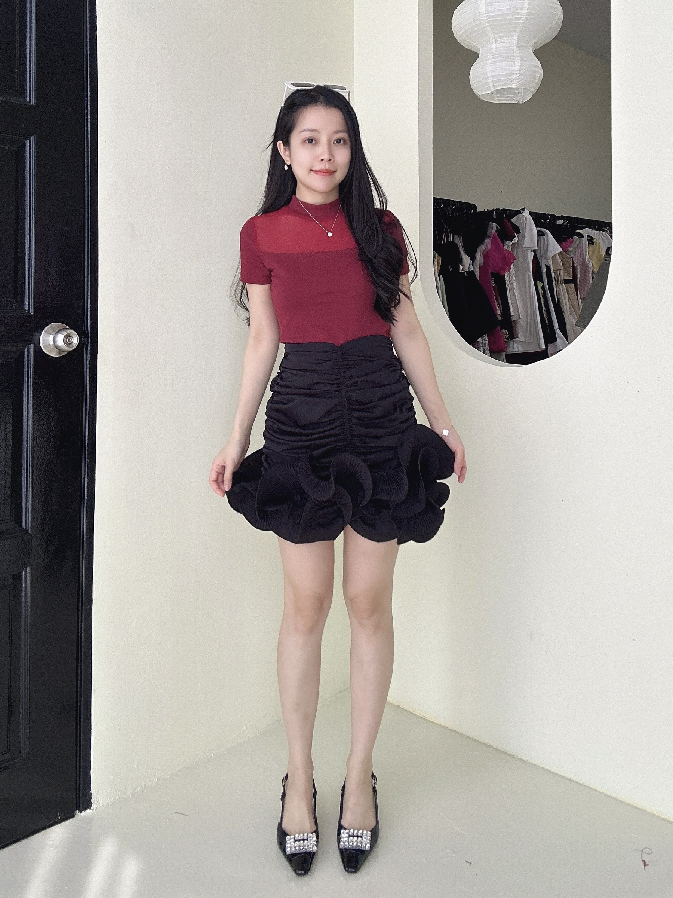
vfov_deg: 73.9
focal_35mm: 23
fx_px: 596
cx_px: 336
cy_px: 449
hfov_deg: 58.9
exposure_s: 1/121
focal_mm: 2.69
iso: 64
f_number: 1.9
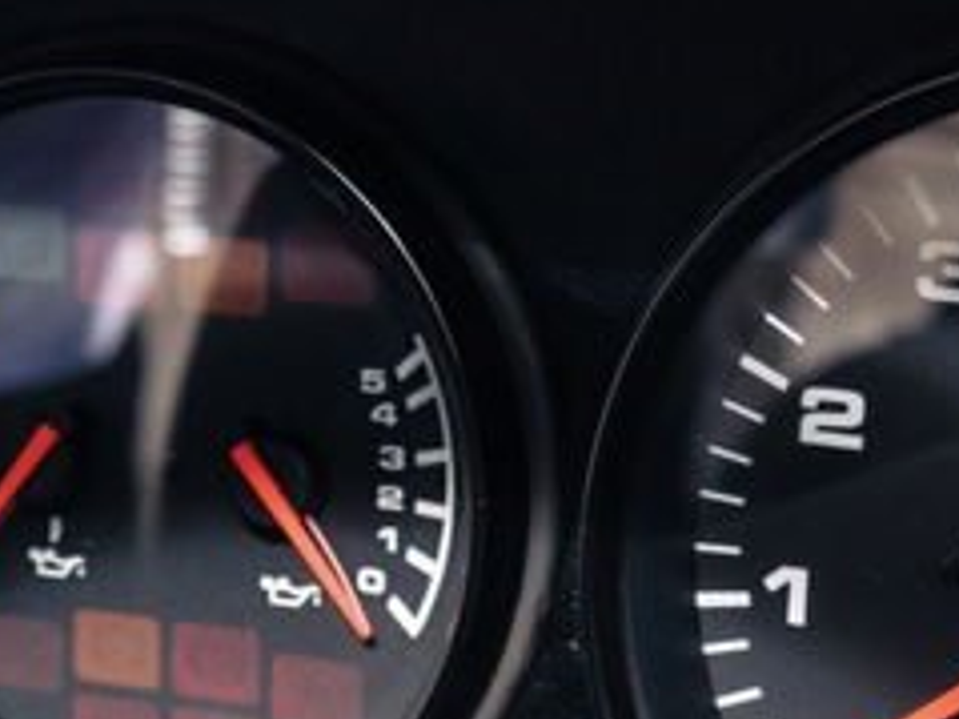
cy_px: 558
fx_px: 2852
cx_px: 337
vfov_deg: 14.3
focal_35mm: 103
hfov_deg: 19.0
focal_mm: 16
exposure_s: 1/160
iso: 400
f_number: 3.6
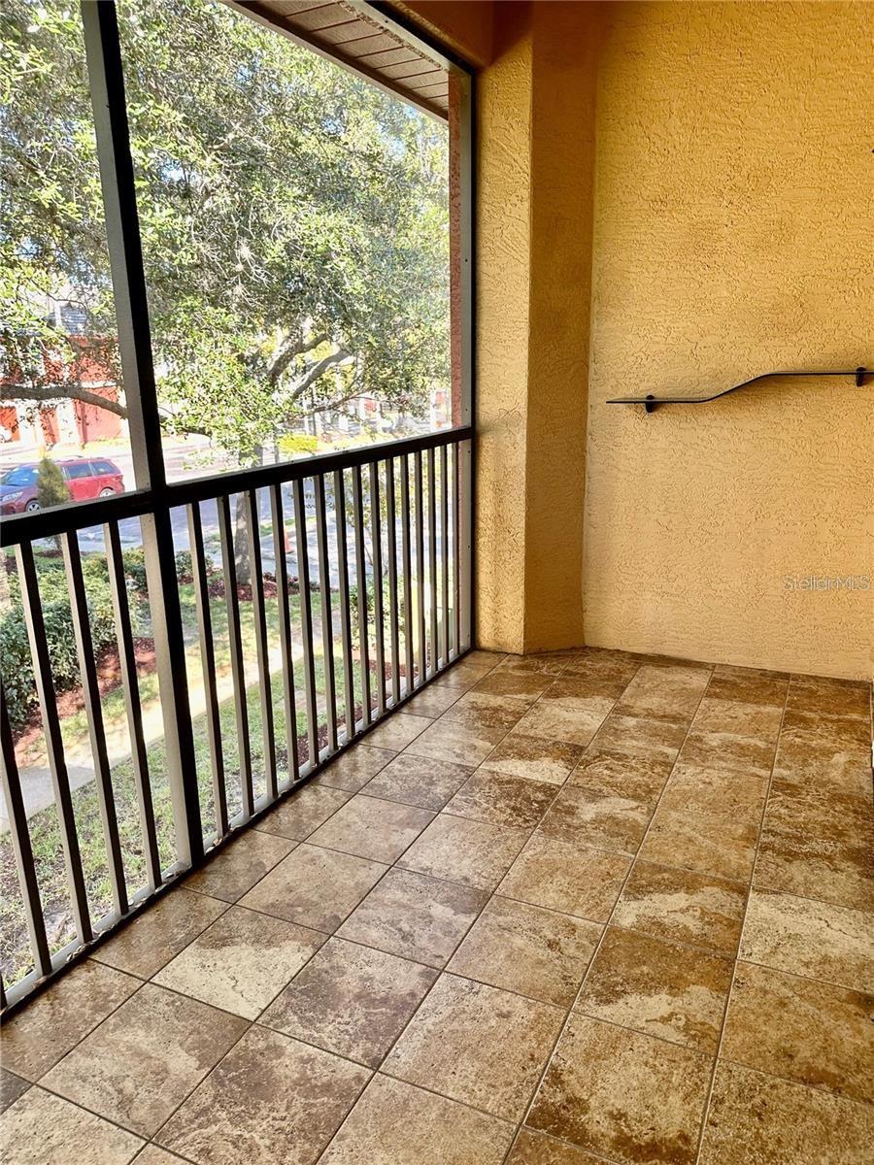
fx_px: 808
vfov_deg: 71.6
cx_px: 437
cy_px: 582
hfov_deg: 56.8
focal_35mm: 24
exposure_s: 1/121
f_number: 1.78
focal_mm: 6.86
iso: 80
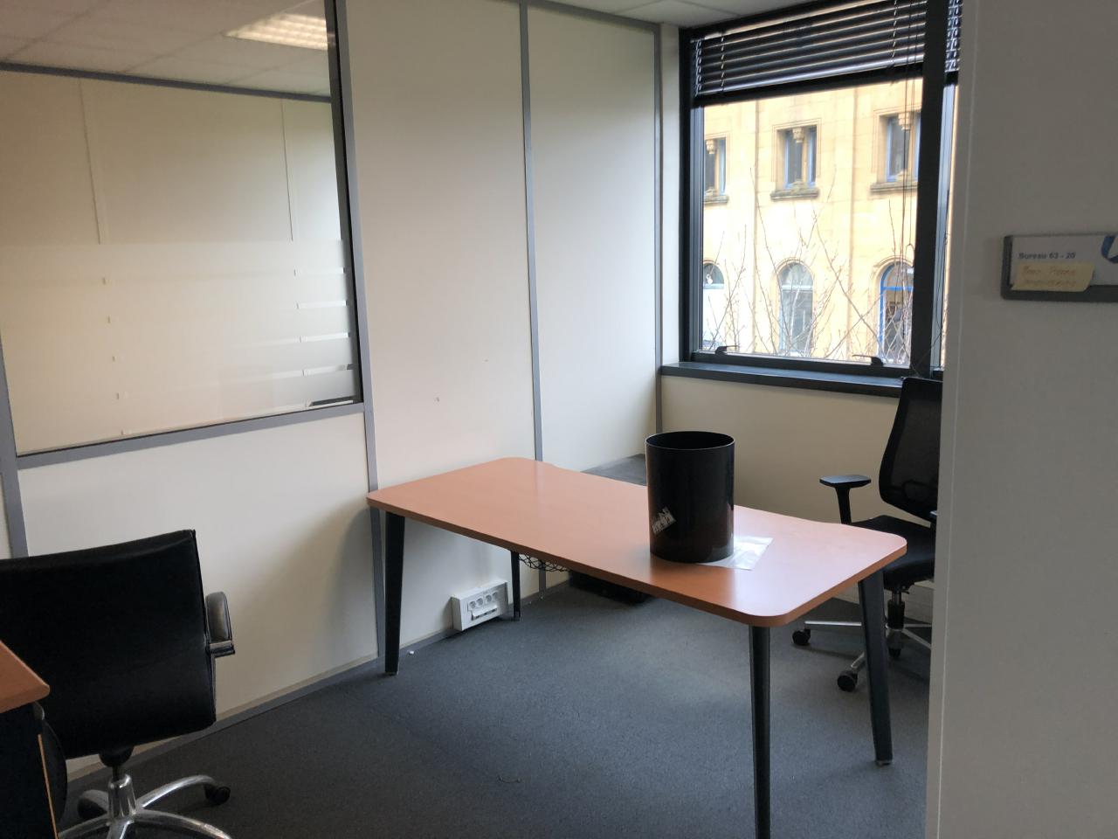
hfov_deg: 63.4
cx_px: 559
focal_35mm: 28
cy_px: 420
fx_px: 904
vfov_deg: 49.7
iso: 20
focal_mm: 3.99
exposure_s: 1/33
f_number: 1.8
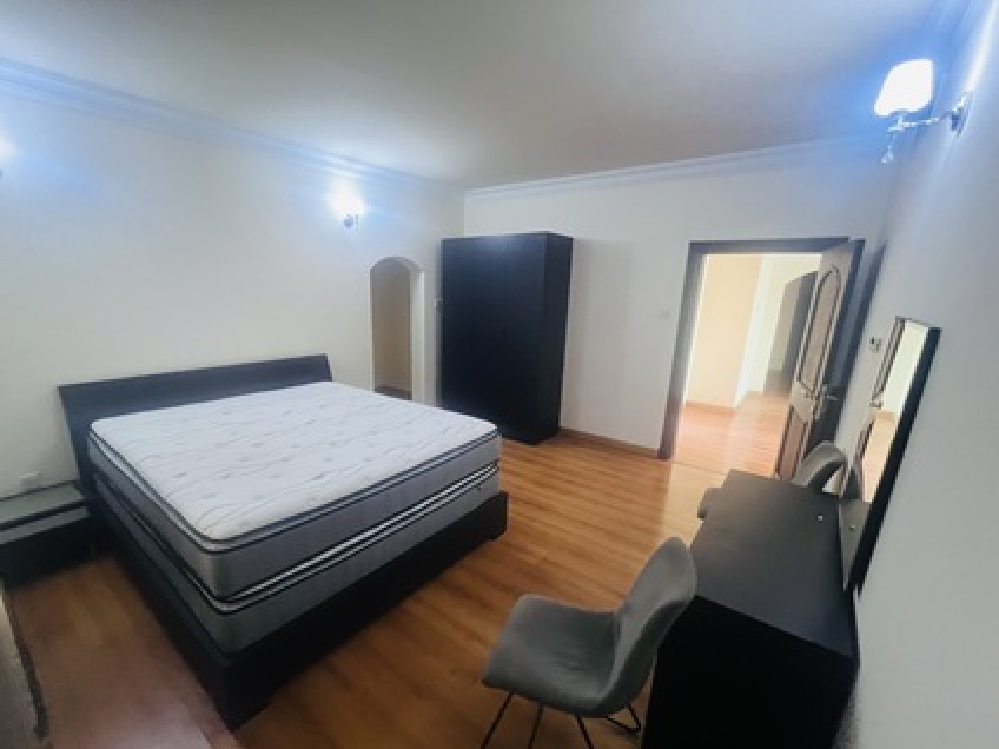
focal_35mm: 14
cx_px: 463
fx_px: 404
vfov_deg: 85.6
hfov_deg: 101.9
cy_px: 399
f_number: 1.8
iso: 800
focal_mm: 1.57
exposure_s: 1/50
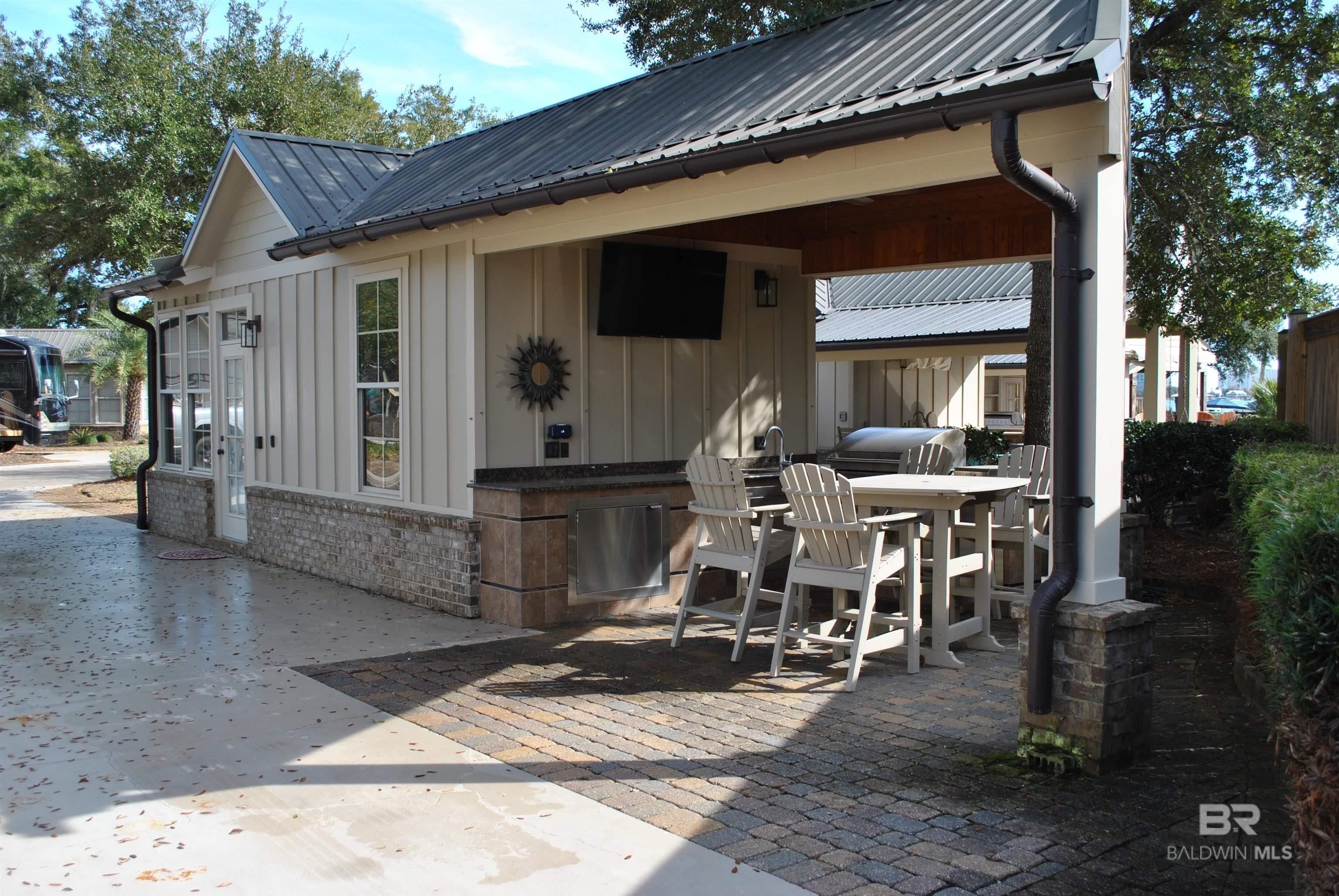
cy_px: 448
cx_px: 670
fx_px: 1229
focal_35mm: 33
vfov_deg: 40.1
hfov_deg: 57.2
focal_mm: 22
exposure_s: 1/160
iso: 100
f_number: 6.3
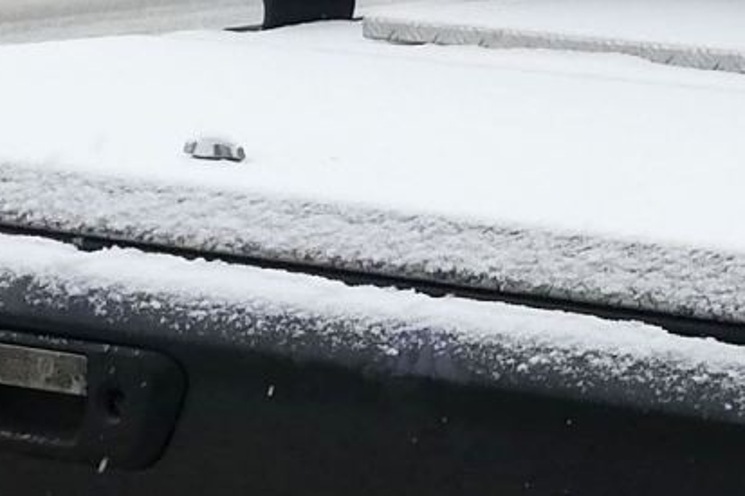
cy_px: 312
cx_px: 738
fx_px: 2710
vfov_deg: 10.5
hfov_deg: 15.4
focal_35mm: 131
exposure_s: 1/632
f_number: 2.2
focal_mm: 3.81
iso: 50
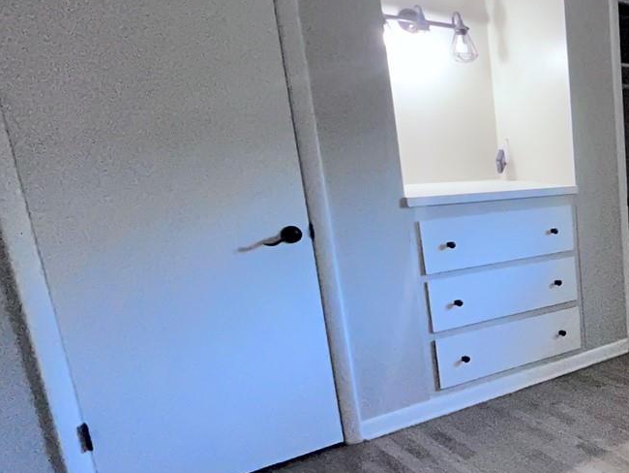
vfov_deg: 44.0
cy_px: 276
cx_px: 758
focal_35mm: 32
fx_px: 582
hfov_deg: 40.0
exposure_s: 1/60
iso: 500
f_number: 1.8
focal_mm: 1.57
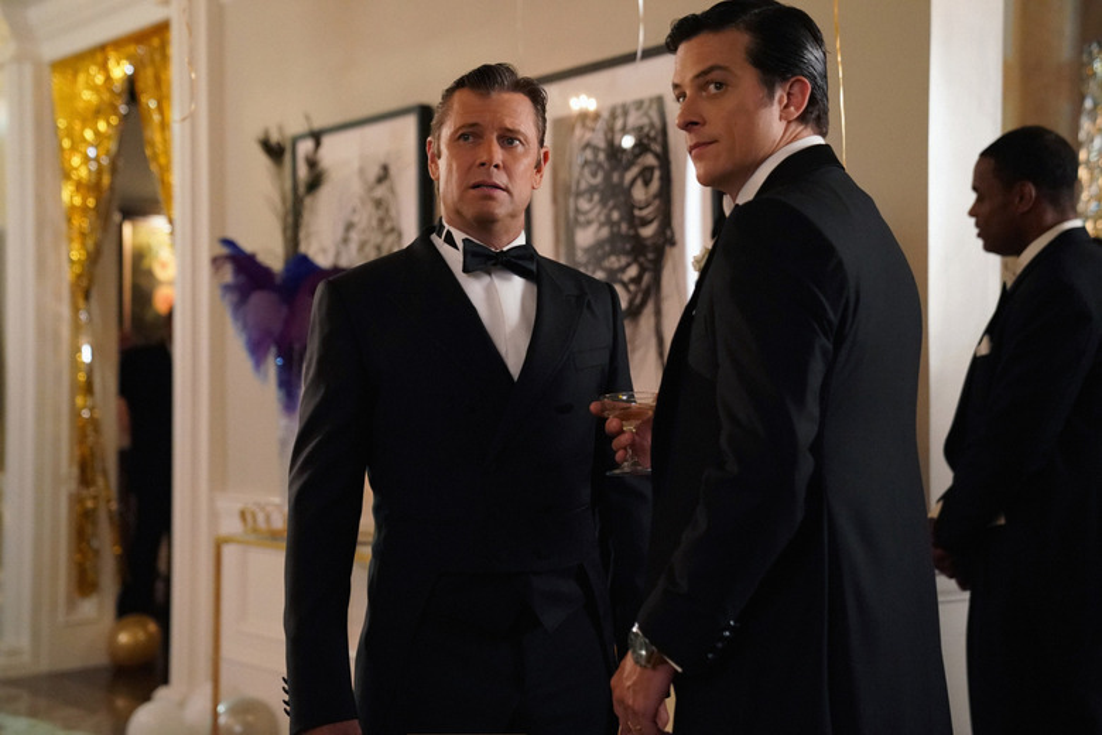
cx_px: 551
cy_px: 368
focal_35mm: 57
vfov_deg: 23.8
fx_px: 1745
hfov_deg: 35.1
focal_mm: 57
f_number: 2.8
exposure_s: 1/125
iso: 8000
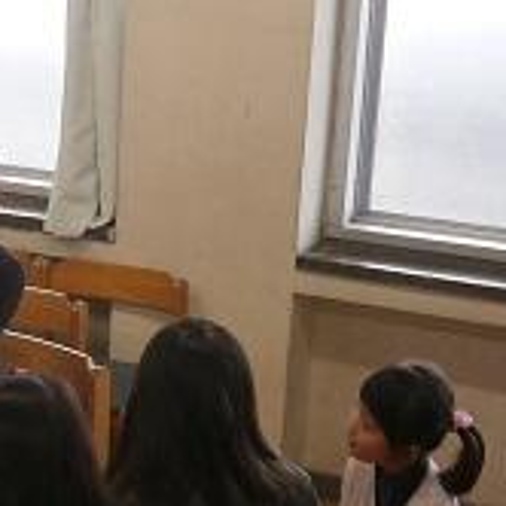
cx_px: -30
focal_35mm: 100
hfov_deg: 16.9
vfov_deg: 17.4
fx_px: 1654
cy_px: 283
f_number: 3.4
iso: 125
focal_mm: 8.3
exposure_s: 1/40
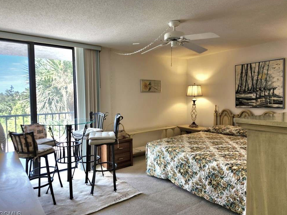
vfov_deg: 56.8
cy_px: 108
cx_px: 143
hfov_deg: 71.6
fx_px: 199
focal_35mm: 24
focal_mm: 5.54
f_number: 1.8
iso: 64
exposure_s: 1/182
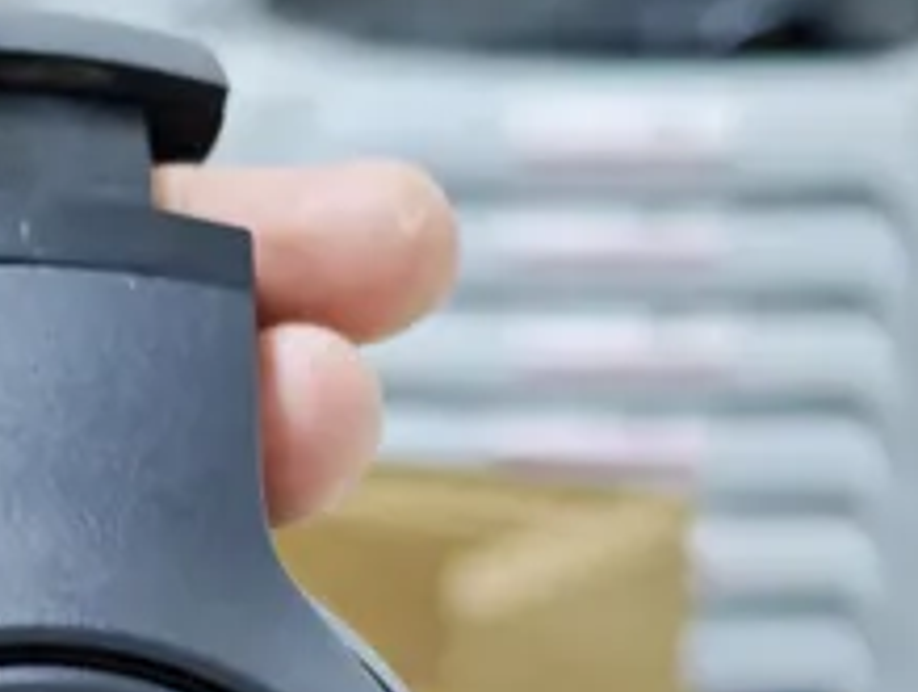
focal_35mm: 151
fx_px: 4011
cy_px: 814
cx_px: -134
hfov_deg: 12.8
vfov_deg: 9.7
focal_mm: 8.72
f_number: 1.63
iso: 500
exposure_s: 1/32.9
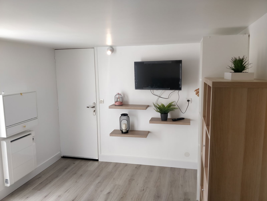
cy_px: 100
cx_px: 134
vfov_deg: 56.8
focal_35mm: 24
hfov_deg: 71.6
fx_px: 185
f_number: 1.7
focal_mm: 4.1
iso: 200
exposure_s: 1/100
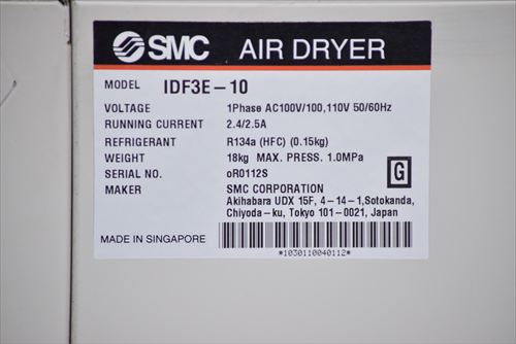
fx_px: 4733
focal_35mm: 330
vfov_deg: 4.2
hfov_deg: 6.2
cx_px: 258
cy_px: 172
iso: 1250
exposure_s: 1/250
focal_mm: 220
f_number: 6.3
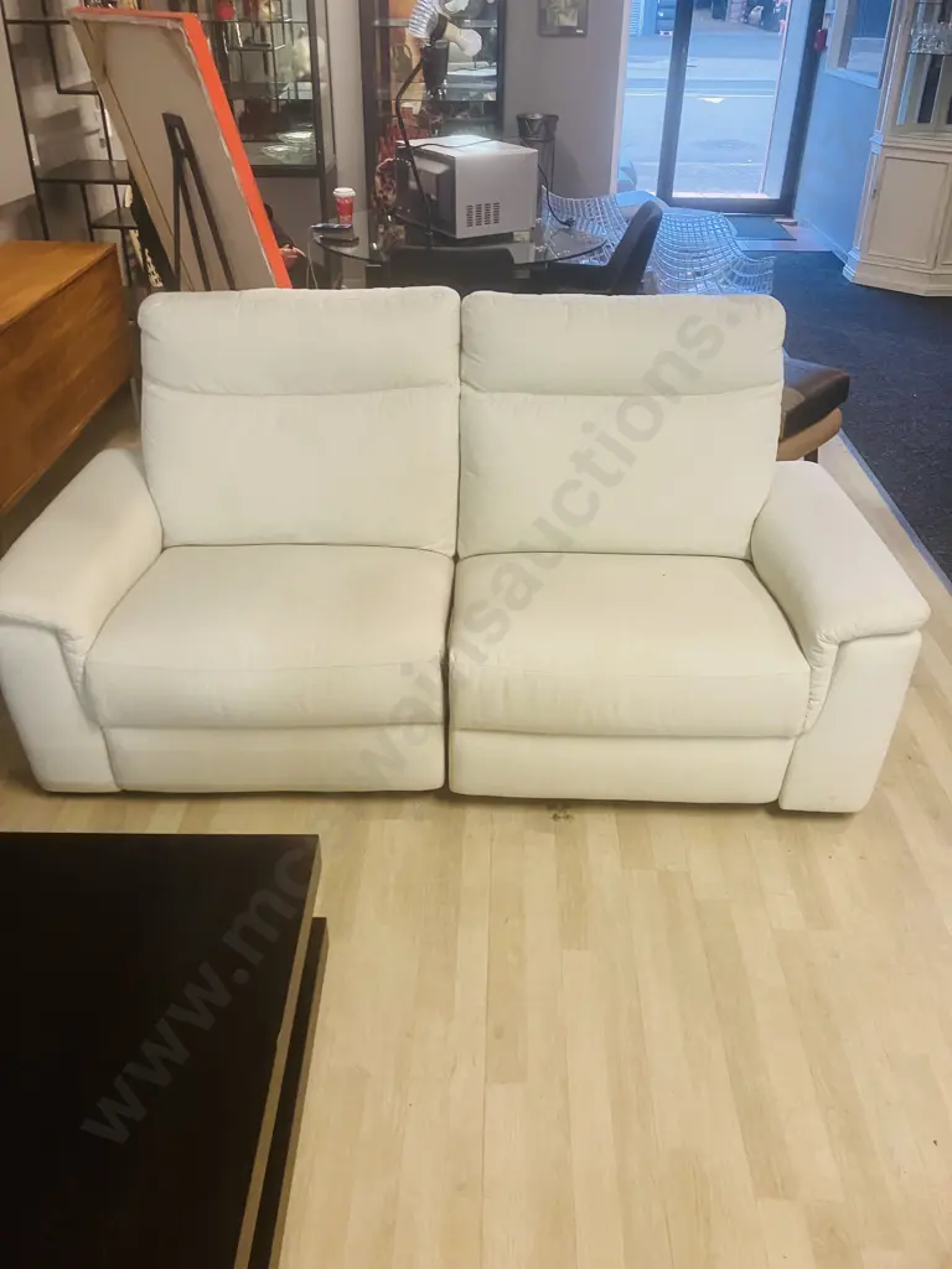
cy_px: 634
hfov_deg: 49.7
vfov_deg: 63.4
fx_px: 1027
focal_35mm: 28
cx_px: 476
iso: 125
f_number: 1.8
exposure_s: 1/50
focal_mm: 3.99
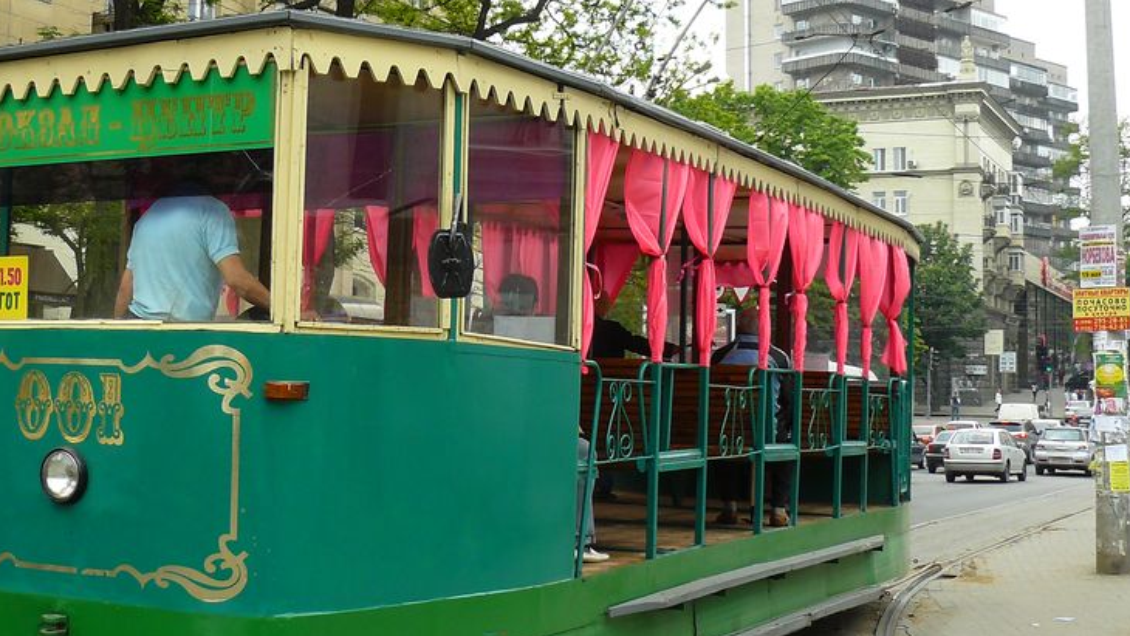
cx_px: 384
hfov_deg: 37.5
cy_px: 221
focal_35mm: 55
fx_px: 1648
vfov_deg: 21.8
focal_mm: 6
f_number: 3.2
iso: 100
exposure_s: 1/320
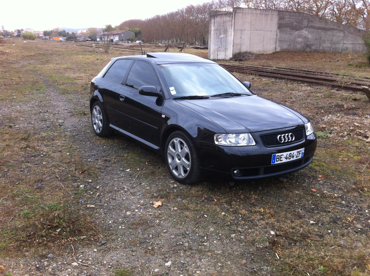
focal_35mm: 35
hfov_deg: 52.7
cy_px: 138
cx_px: 185
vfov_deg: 40.6
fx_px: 374
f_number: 2.8
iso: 125
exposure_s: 1/120
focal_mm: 3.85
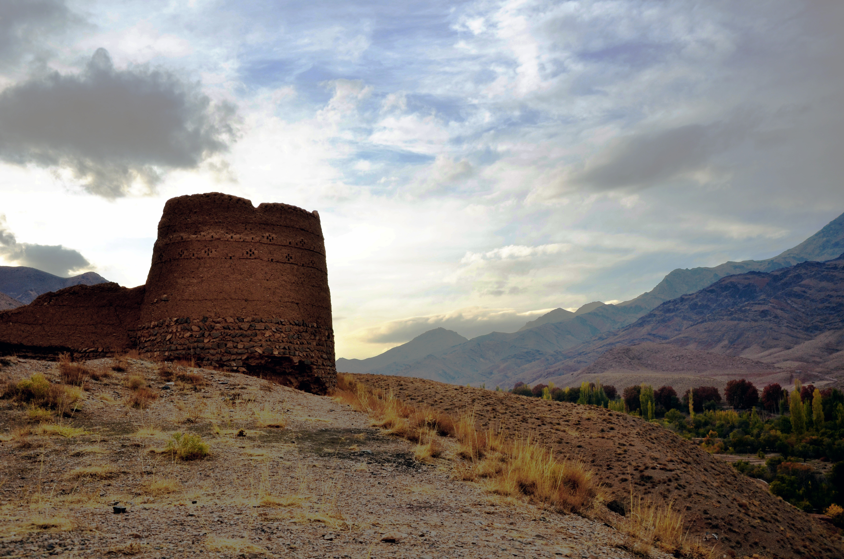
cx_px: 422
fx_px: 983
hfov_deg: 46.5
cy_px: 280
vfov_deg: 31.8
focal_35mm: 42
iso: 200
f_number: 8
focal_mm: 28
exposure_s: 1/250
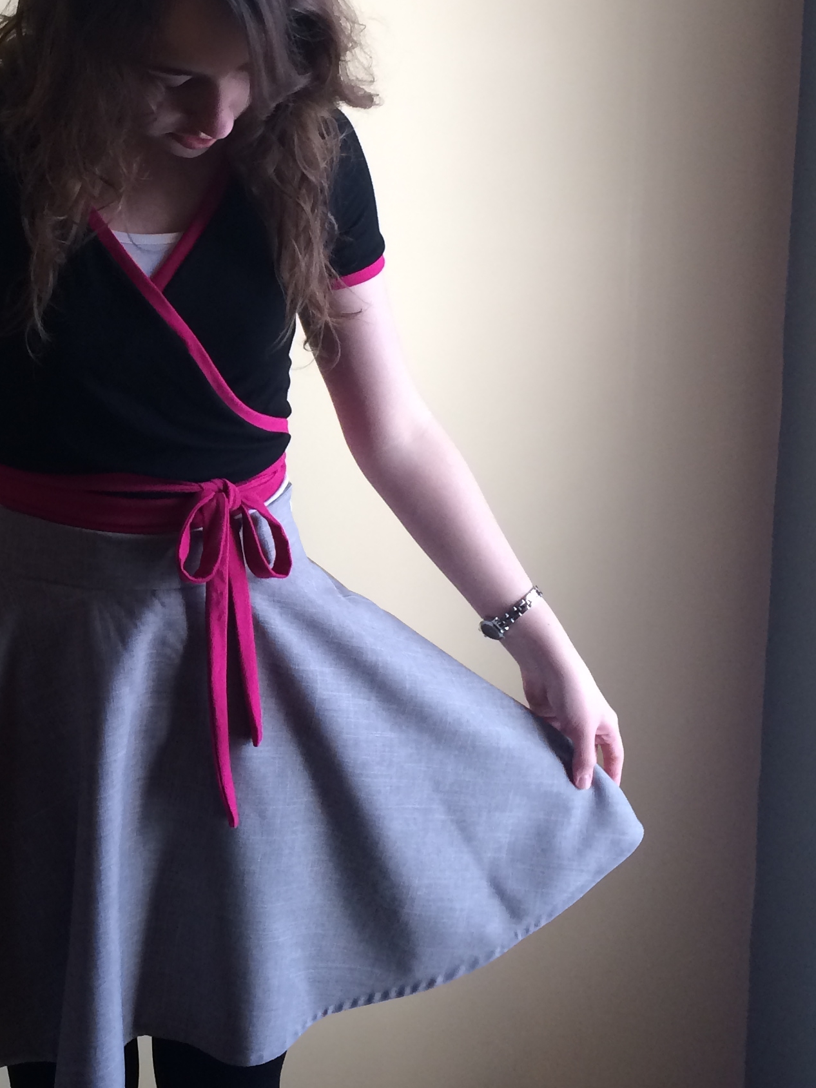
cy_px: 319
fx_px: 1823
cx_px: 102
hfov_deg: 24.6
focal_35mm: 58
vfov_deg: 32.8
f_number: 2.2
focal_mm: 4.12
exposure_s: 1/40
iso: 40
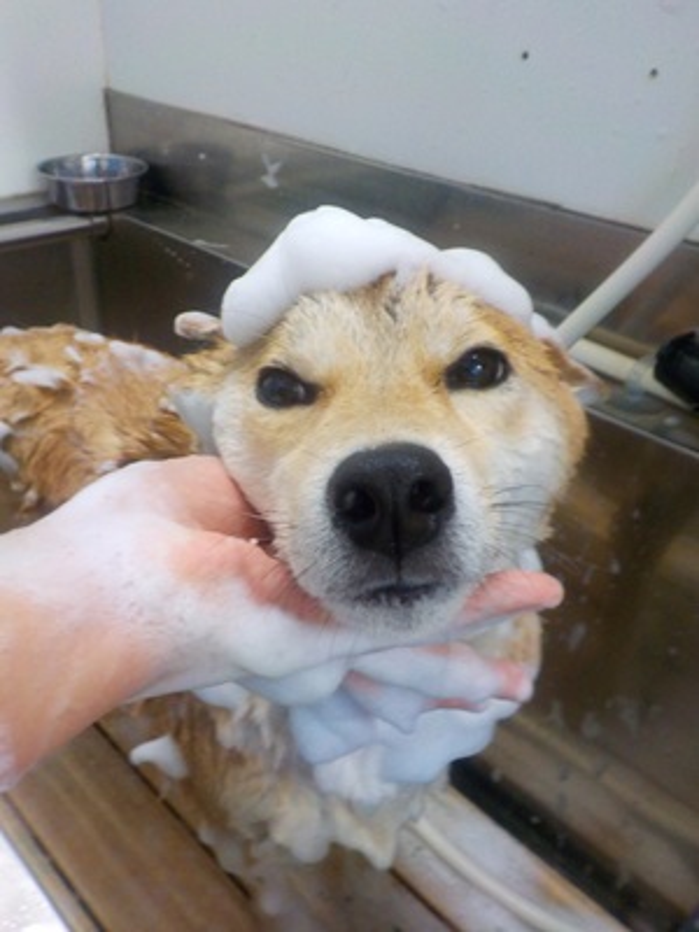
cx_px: 350
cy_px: 466
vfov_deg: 60.0
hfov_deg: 46.8
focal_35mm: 30
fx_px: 808
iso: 320
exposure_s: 1/30
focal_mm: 4.1
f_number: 3.3
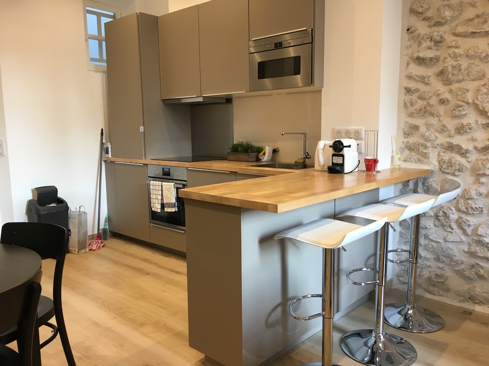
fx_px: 410
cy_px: 183
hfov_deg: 61.7
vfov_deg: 48.2
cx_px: 244
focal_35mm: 29
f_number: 2.2
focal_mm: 4.15
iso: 100
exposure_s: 1/33
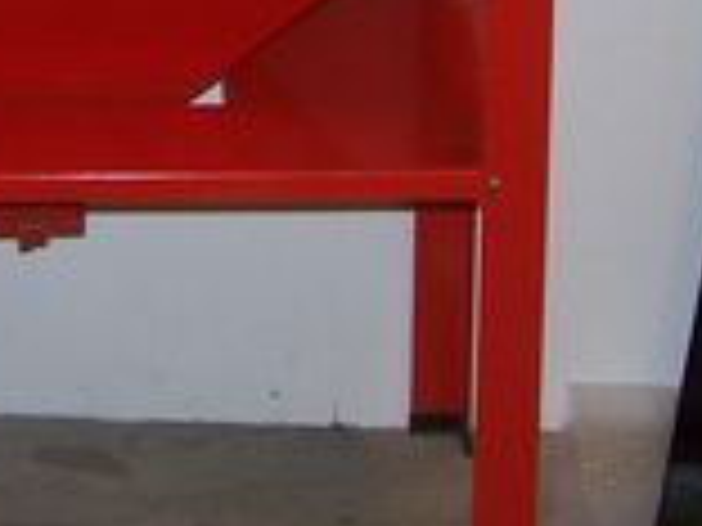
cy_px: -117
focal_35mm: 156
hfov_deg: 12.6
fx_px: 3164
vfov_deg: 9.4
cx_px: 76
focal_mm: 6.3
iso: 80
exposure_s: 1/60
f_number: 2.8
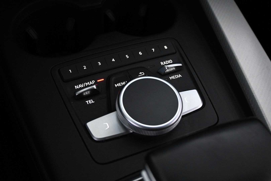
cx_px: 136
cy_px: 90
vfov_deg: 32.4
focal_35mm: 41
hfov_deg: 47.2
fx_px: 310
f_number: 4.5
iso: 3600
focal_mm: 27.5
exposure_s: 1/40
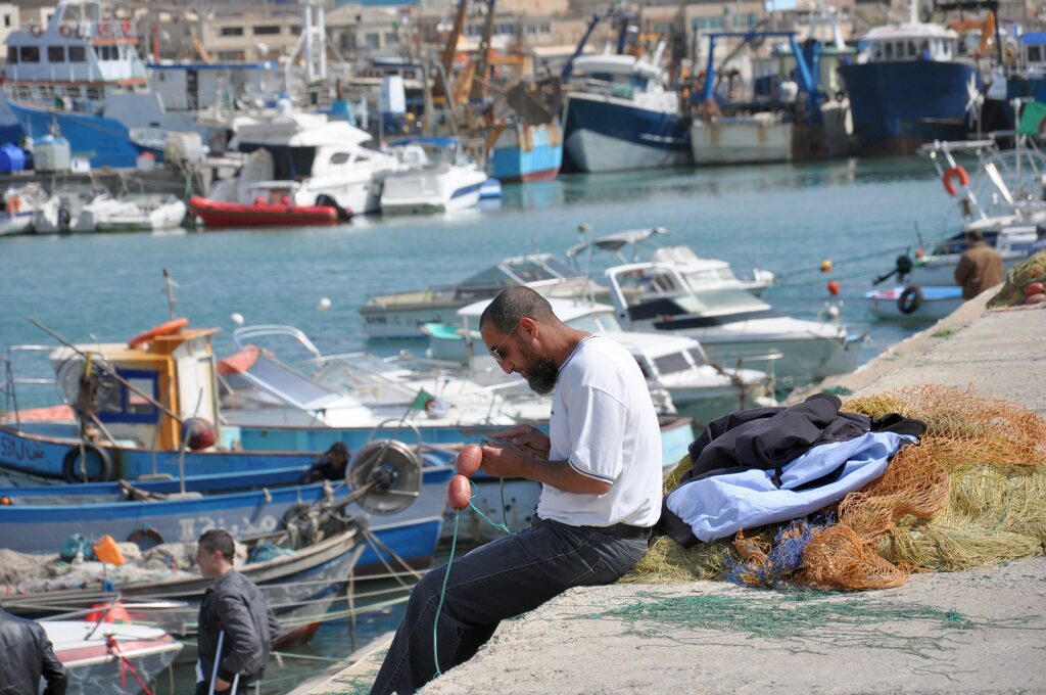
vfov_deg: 8.7
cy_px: 348
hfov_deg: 13.1
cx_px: 523
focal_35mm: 158
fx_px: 4570
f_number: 7.1
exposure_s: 1/800
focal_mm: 105
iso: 200
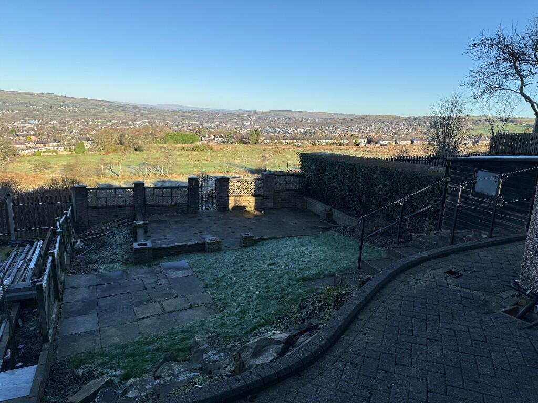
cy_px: 202
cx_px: 269
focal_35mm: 24
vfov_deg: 56.8
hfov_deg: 71.6
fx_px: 373
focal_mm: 6.76
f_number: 1.78
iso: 80
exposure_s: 1/2445
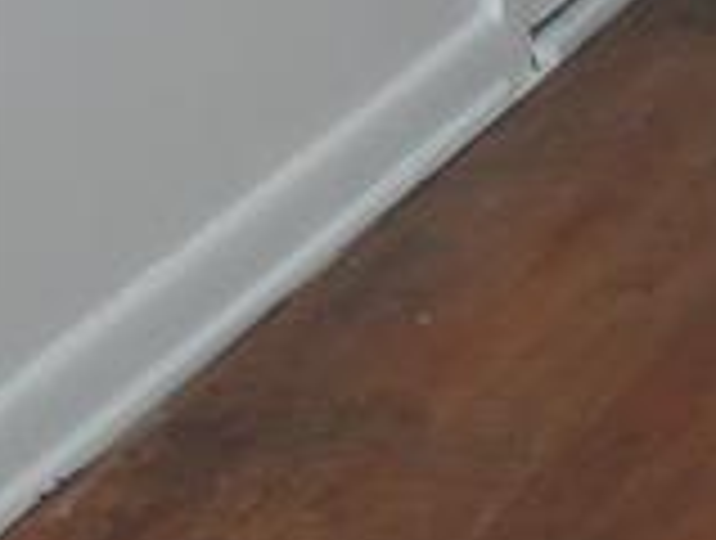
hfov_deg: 9.1
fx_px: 3462
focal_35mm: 167
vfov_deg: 7.8
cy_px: -1044
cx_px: 2274
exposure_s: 1/60
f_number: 1.8
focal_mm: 3.98
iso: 100
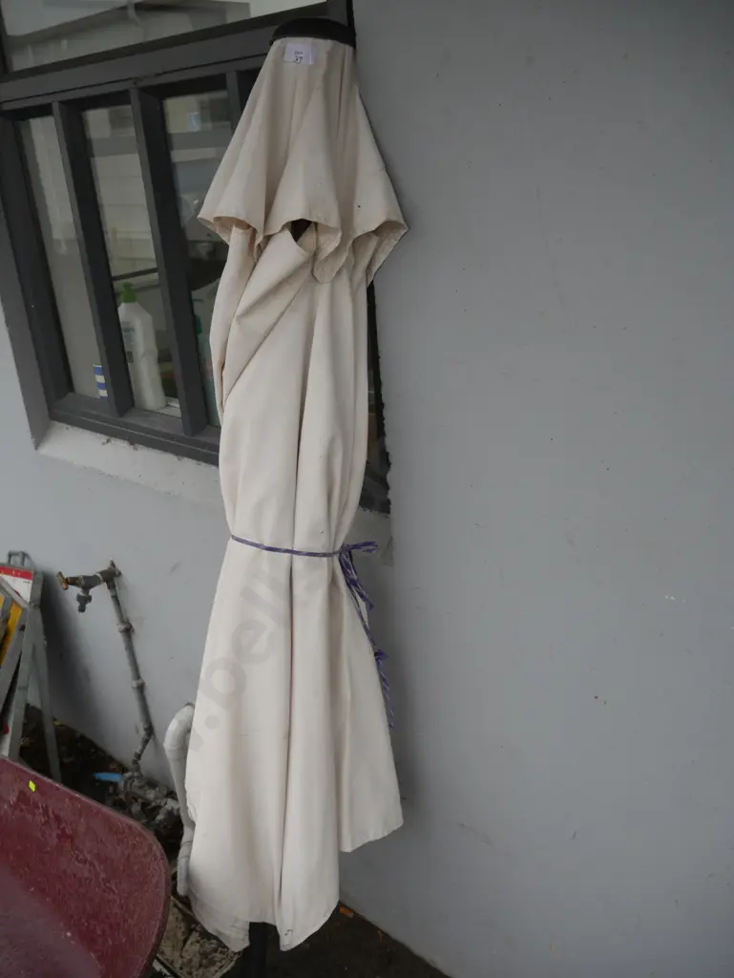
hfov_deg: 46.8
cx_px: 367
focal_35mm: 30
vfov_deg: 59.9
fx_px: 847
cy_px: 489
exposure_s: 1/125
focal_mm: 15
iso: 200
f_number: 4
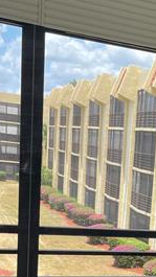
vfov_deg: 24.3
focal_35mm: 82
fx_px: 603
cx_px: 219
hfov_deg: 14.0
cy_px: 301
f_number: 1.6
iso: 32
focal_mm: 5.1
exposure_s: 1/599
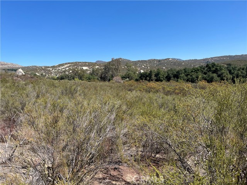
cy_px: 92
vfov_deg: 53.1
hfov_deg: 67.3
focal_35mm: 26
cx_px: 124
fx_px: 186
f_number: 1.6
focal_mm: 5.1
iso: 50
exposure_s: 1/2513
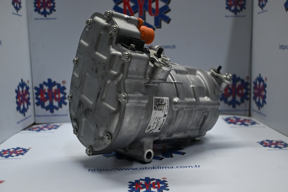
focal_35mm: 36
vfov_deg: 36.9
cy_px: 96
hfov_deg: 53.1
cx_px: 144
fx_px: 288
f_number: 4.2
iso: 720
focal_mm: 24
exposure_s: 1/125
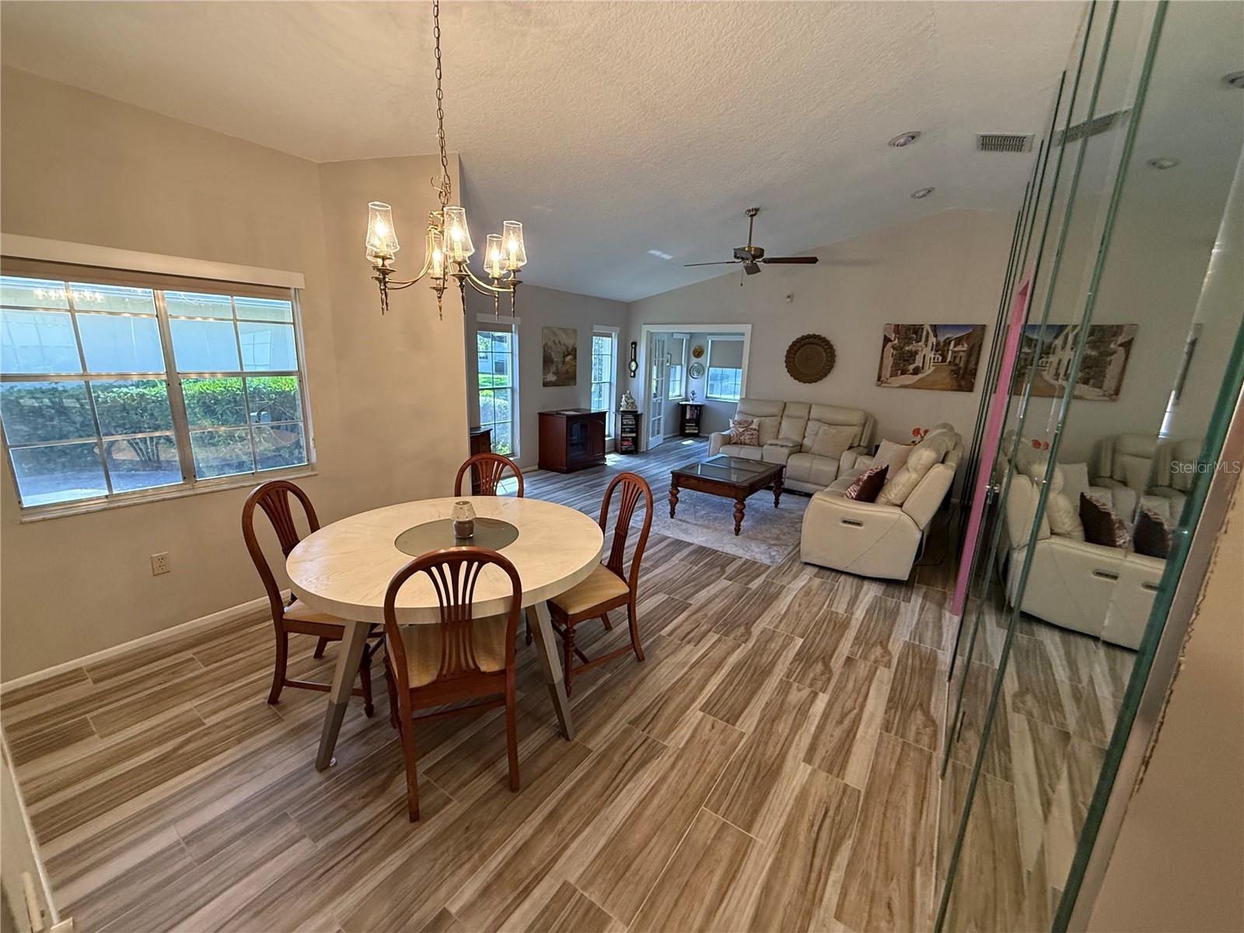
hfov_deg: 102.1
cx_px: 622
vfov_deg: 85.7
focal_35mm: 14
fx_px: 503
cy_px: 466
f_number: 2.2
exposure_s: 1/60
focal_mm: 2.22
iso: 320
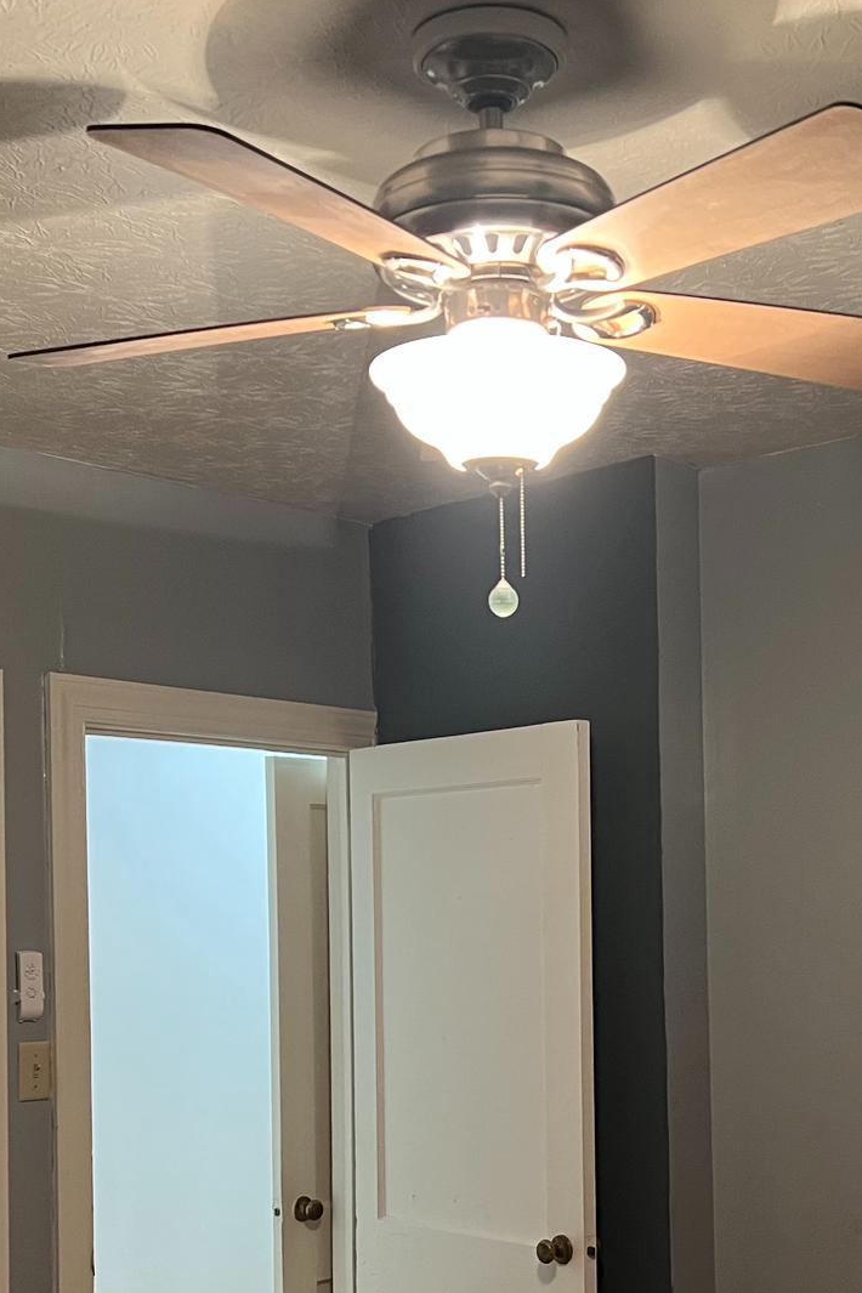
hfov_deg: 25.9
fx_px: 1868
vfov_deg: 37.5
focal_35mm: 52
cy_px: 918
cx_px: 529
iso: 250
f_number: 1.5
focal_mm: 5.7
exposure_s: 1/60
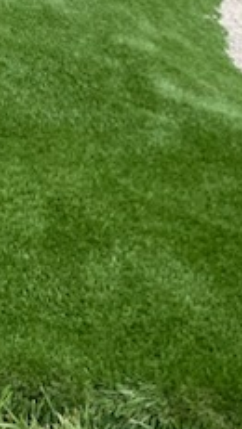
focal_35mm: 98
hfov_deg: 12.2
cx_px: -17
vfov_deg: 20.1
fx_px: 1118
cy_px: -113
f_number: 1.6
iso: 32
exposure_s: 1/1795
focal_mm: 4.2
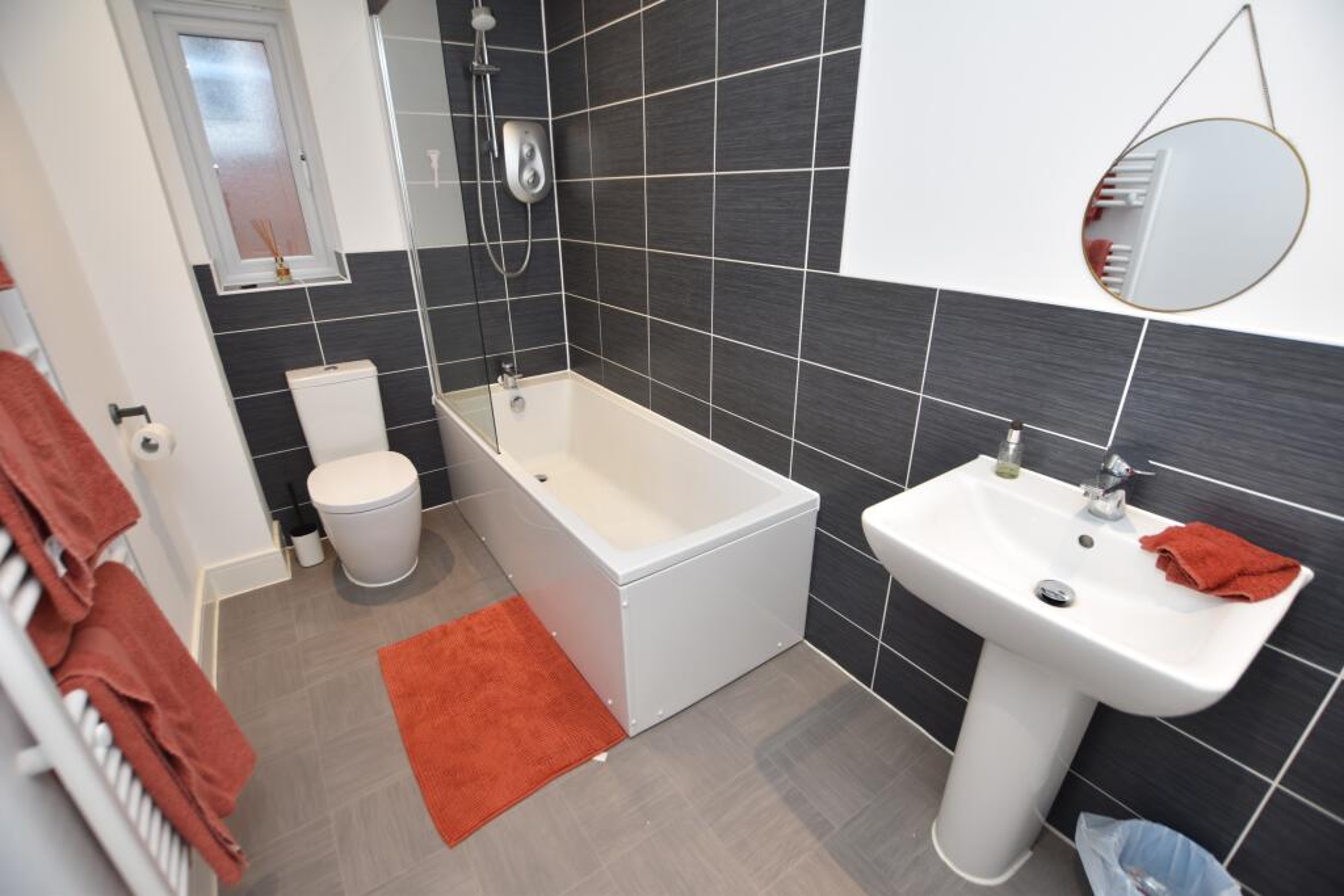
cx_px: 672
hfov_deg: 100.4
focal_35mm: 15
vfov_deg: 77.3
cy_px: 448
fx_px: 560
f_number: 3.5
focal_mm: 10
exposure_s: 1/30
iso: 100
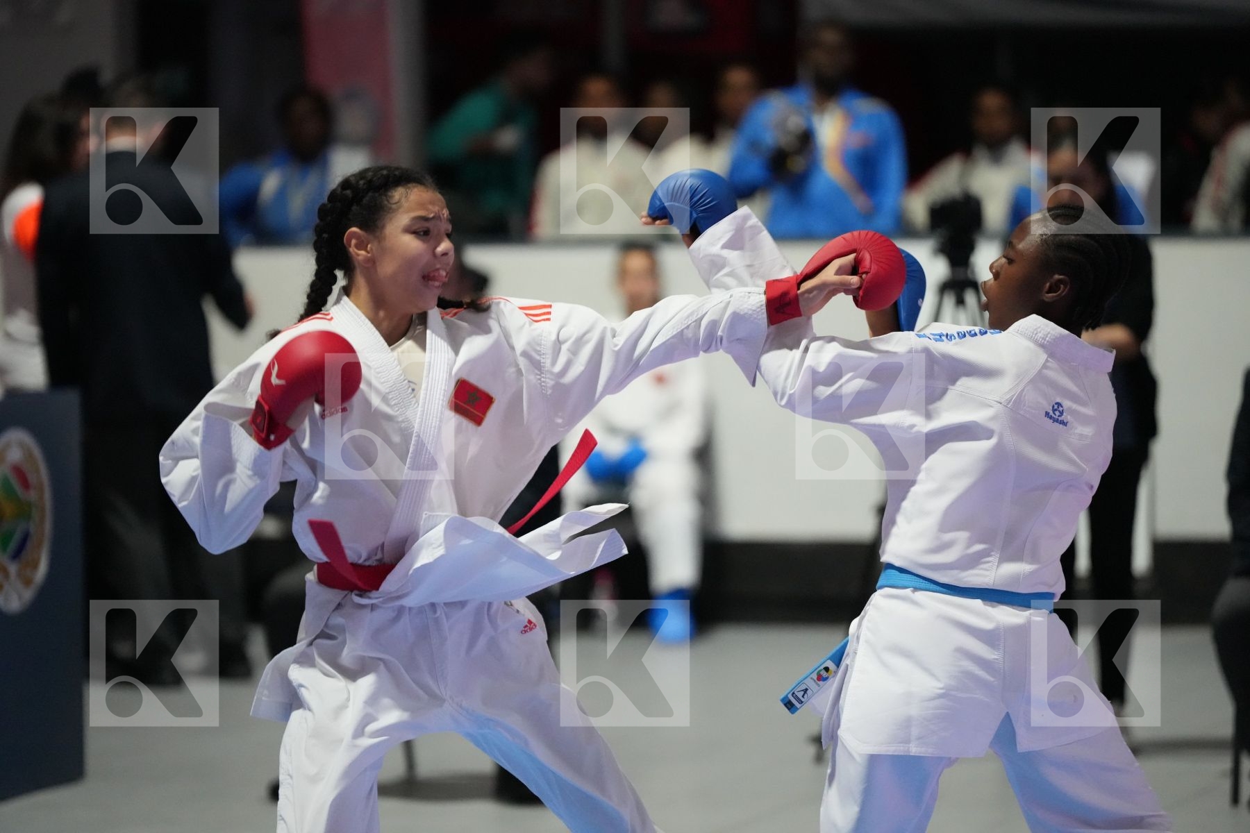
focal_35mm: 170
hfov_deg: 12.1
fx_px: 5902
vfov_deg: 8.1
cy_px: 416
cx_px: 625
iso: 8000
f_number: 2.8
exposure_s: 1/800
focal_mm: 170
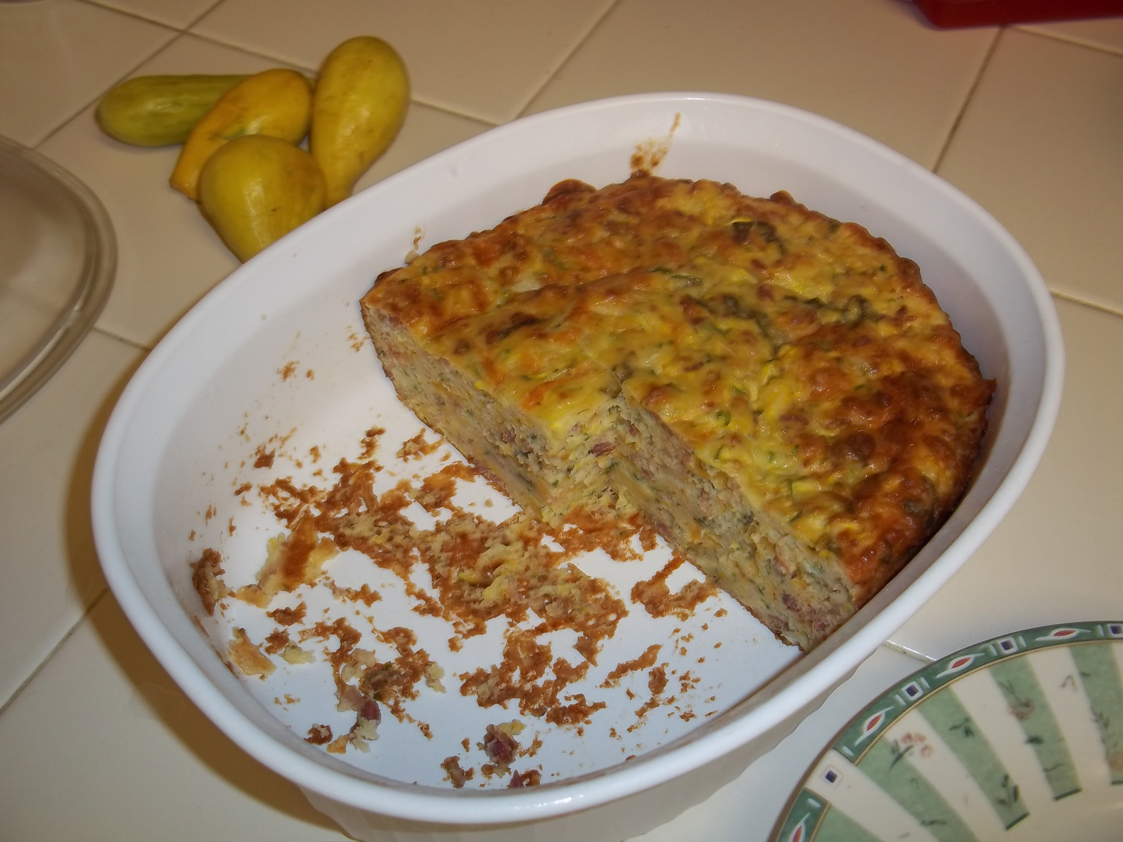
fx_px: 1168
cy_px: 421
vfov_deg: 39.7
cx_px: 562
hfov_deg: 51.4
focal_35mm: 36
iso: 80
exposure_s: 1/30
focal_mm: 6.5
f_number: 3.1
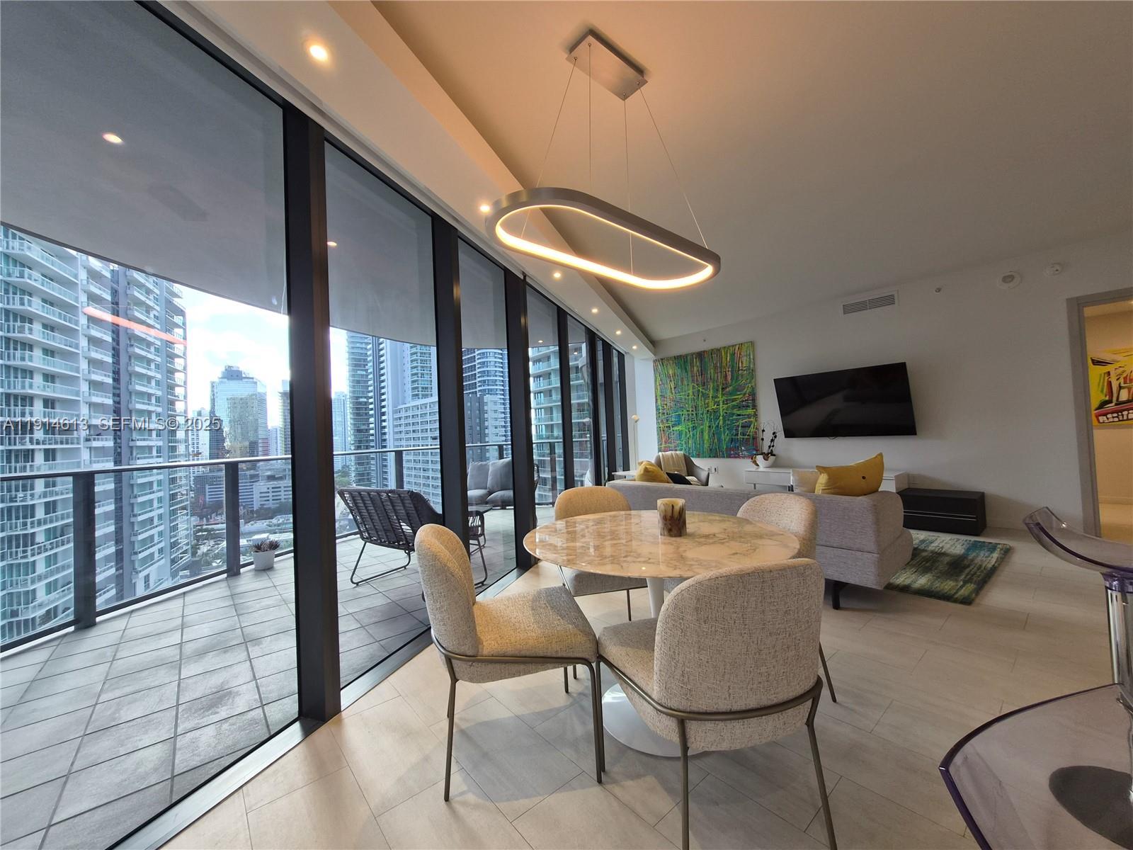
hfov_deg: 106.2
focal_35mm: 13
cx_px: 566
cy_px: 425
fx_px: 425
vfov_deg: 89.9
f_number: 2.2
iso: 32
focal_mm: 1.7
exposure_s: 1/60
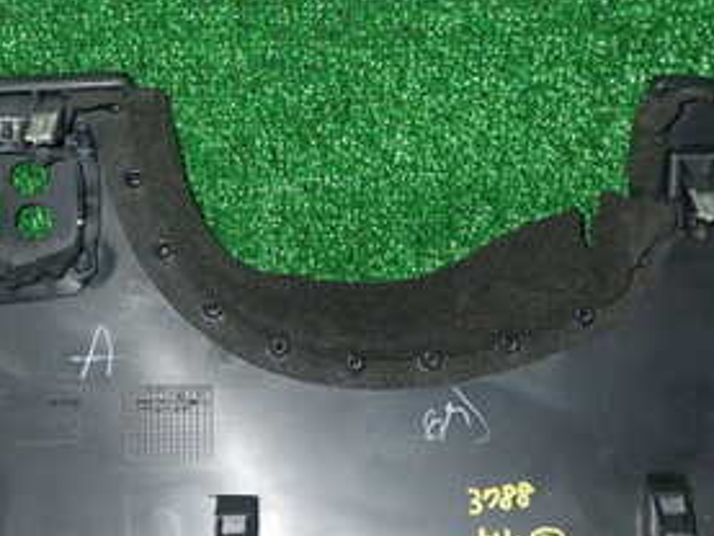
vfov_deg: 22.6
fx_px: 1341
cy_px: 332
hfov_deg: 29.4
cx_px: 191
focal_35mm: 65
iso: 800
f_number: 6.3
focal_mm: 5.4
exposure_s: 1/30
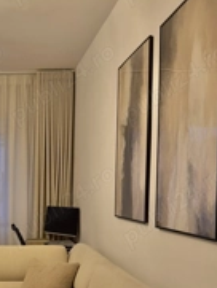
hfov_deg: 26.3
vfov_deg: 35.0
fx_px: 442
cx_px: 6
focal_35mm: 53
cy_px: 232
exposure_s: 1/100
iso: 160
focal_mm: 6.76
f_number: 1.78
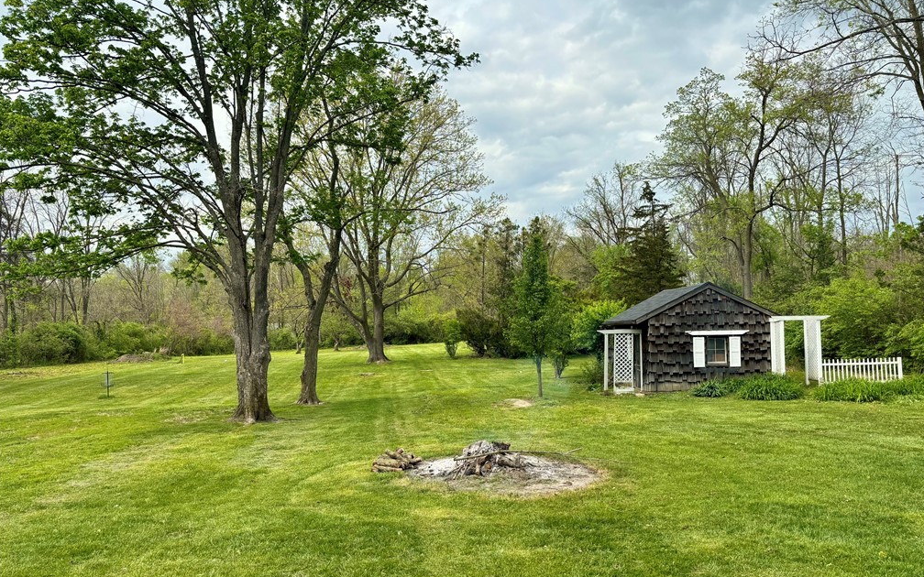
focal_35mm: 28
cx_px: 462
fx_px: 705
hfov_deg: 66.5
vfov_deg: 44.5
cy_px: 296
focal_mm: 5.96
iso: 50
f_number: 1.6
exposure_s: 1/2342
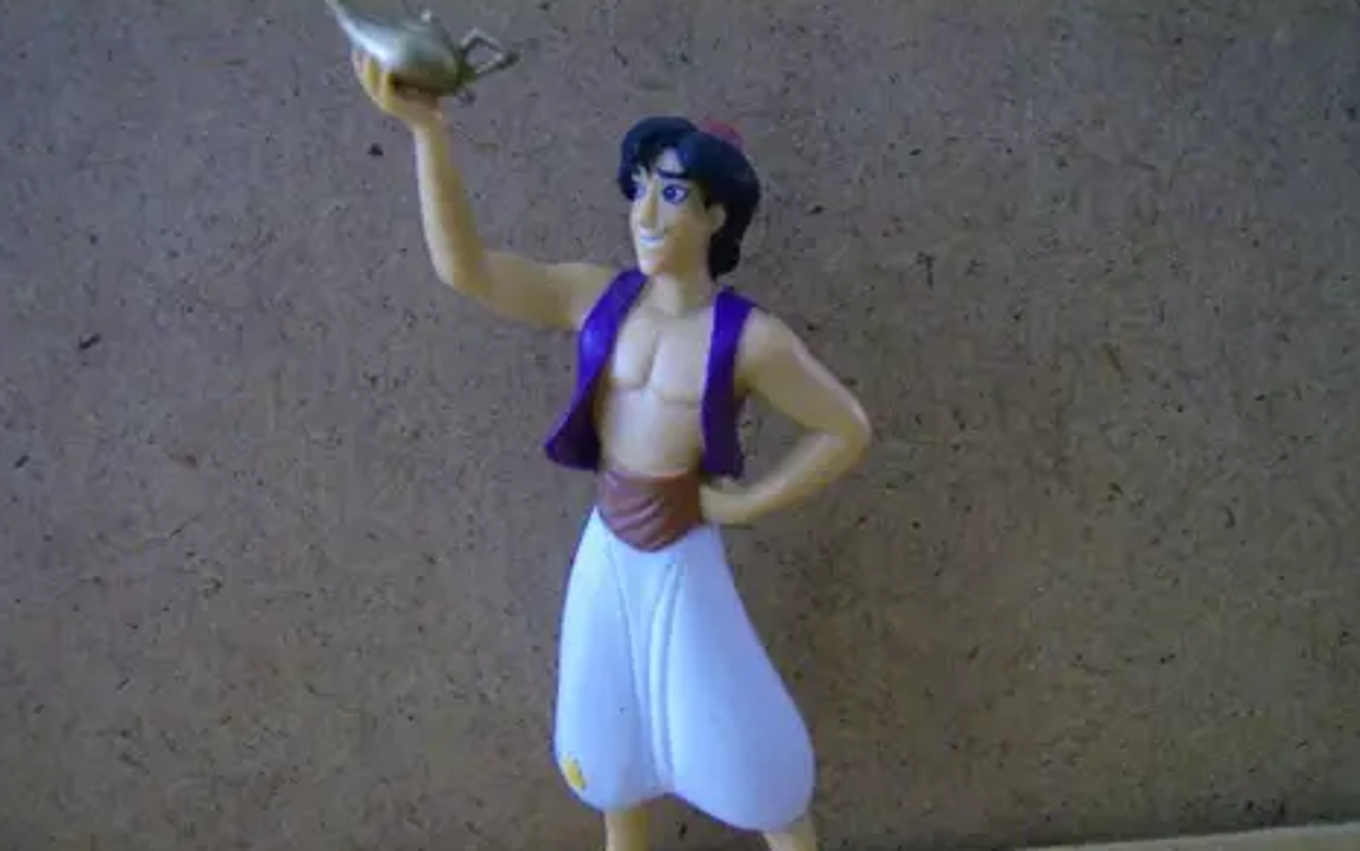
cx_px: 677
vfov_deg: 32.7
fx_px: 1446
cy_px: 506
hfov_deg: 50.4
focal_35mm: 39
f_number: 2.8
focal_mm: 6
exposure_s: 1/41.7
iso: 200
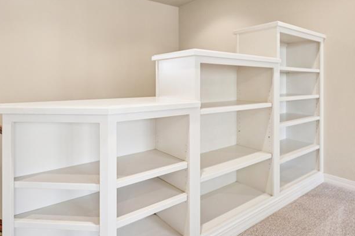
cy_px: 82
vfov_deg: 50.5
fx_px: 246
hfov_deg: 71.2
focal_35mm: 25
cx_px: 199
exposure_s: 1/30
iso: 400
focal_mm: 15
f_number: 2.8
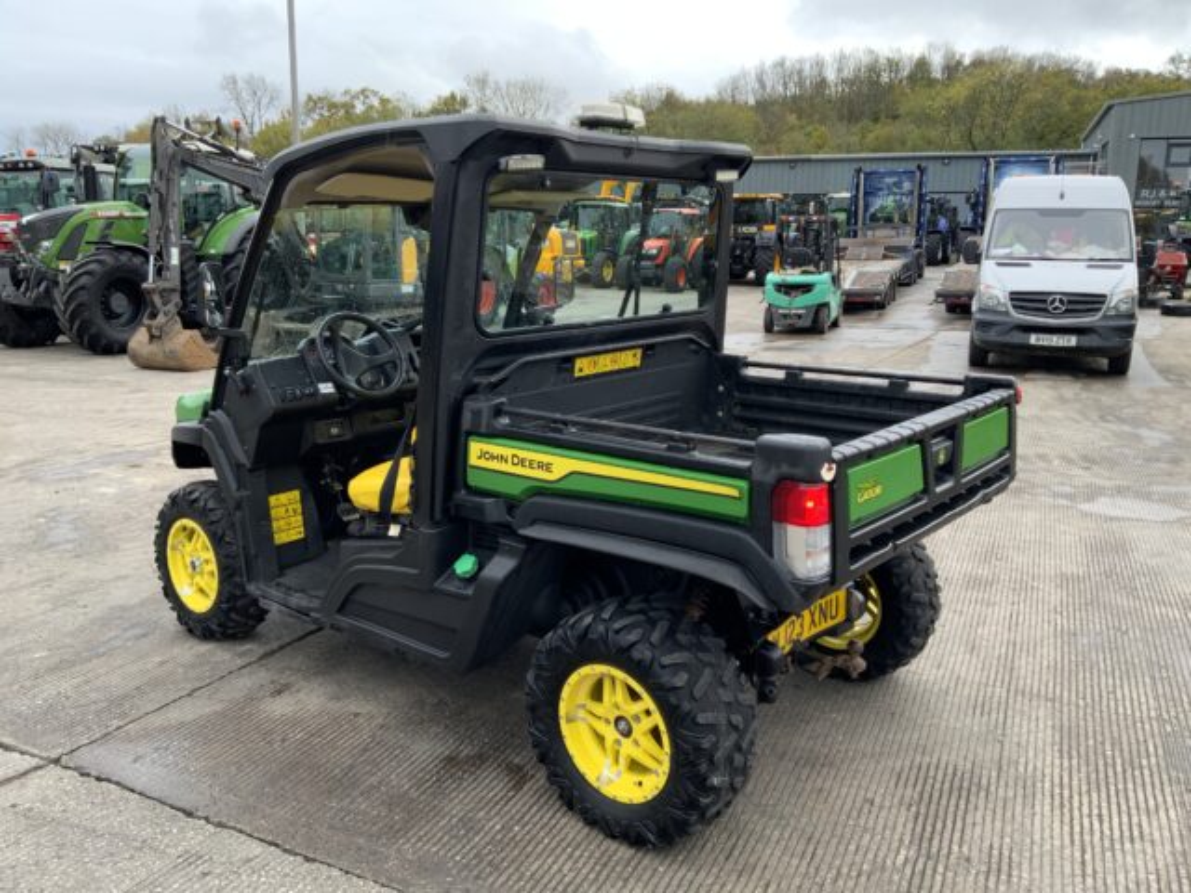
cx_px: 596
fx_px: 998
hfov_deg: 61.7
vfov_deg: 48.2
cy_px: 446
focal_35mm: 29
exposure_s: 1/122
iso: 25
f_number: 1.8
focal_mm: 3
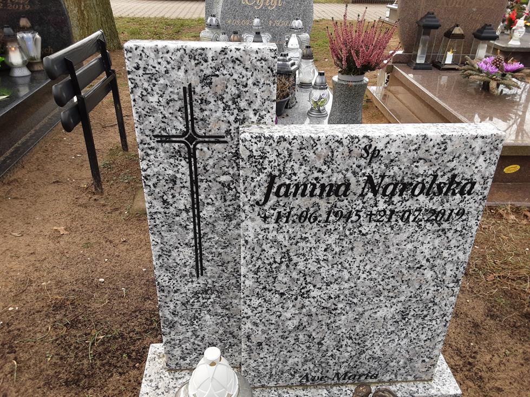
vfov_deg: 49.7
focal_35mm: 28
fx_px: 429
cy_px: 198
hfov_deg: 63.5
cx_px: 265
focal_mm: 2.9
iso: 40
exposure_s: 1/100
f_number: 1.9
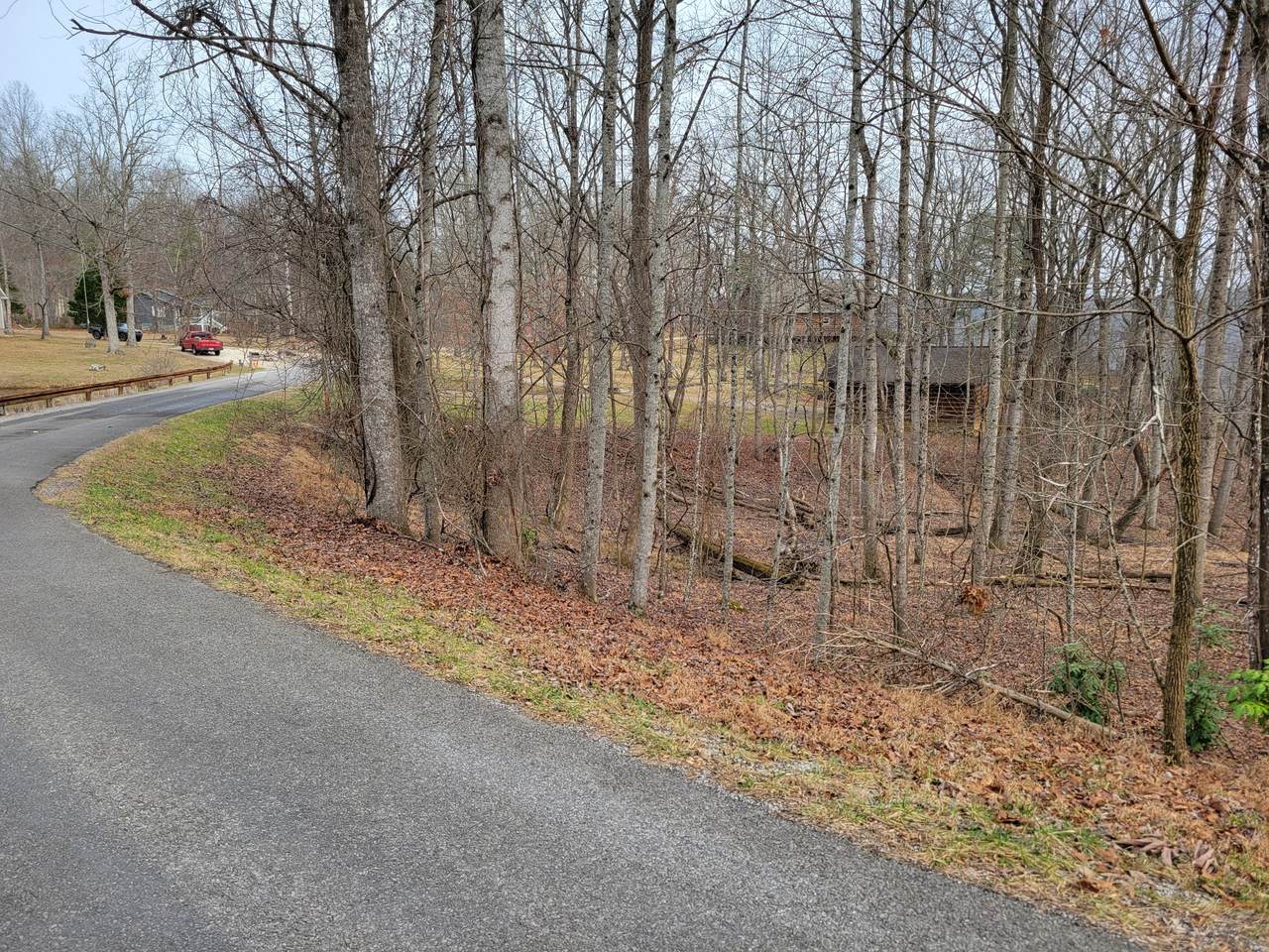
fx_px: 953
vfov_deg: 53.1
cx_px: 634
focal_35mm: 26
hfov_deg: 67.3
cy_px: 476
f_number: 1.8
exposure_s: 1/668
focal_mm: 5.4
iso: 40
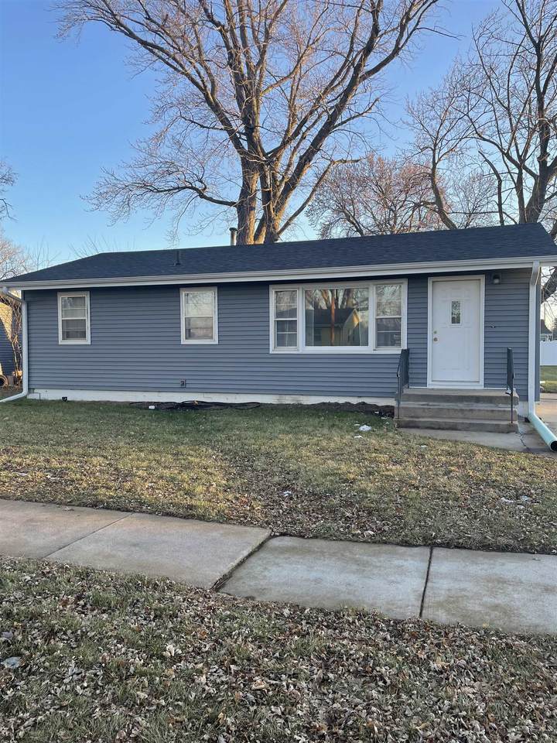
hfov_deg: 53.1
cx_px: 278
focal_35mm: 26
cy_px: 372
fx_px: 558
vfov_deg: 67.3
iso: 32
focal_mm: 4.2
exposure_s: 1/381
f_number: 1.6
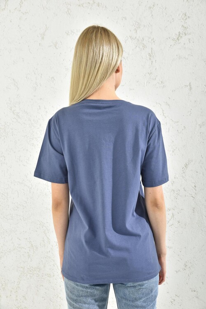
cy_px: 154
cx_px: 103
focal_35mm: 50
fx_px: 429
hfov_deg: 27.0
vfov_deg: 39.6
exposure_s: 1/160
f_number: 7.1
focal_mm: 50
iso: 100
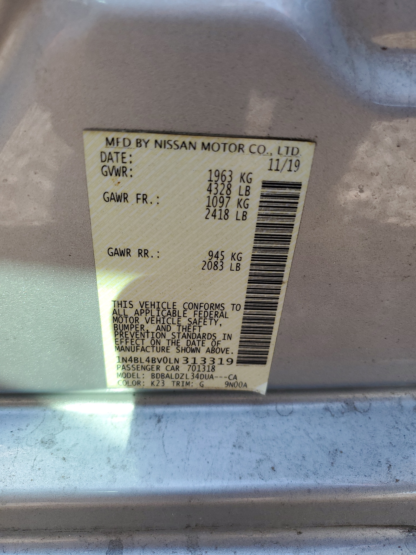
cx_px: 208
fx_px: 417
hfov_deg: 53.1
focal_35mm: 26
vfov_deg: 67.3
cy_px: 278
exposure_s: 1/303
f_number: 1.5
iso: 50
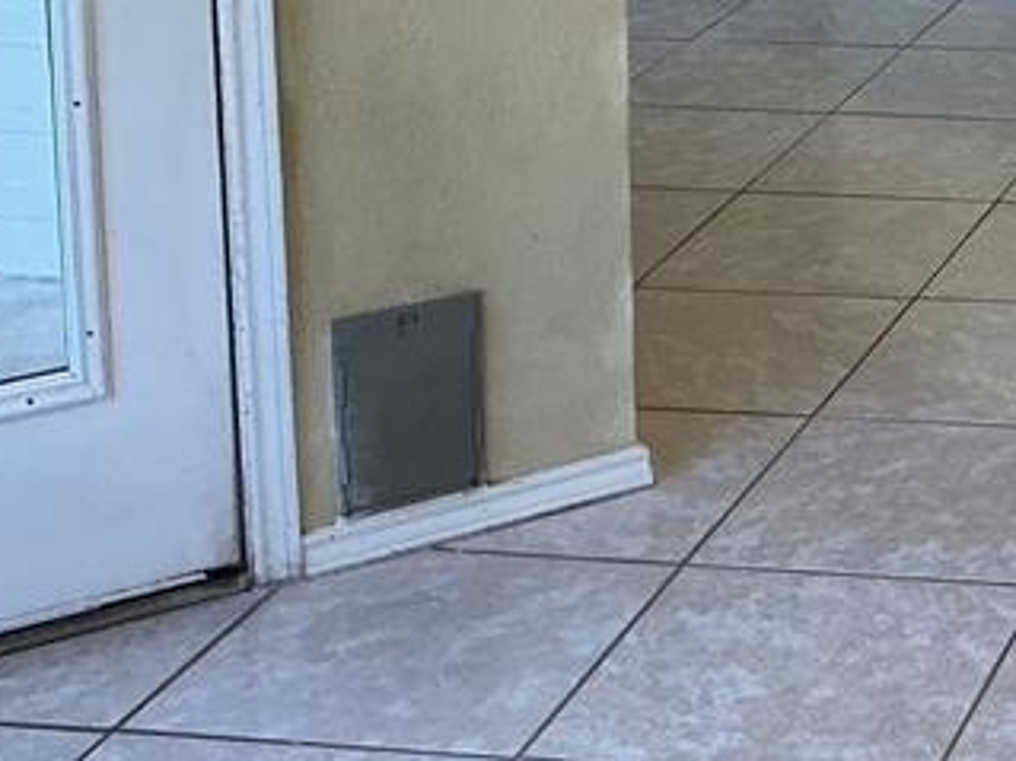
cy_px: -280
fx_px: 2729
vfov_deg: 15.0
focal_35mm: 93
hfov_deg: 18.4
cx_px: 1583
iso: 64
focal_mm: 3
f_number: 1.8
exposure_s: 1/120
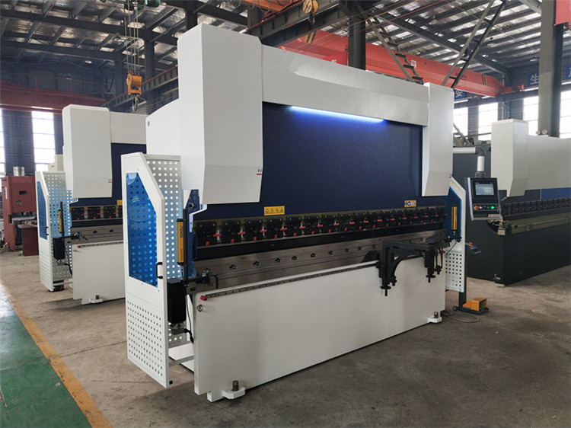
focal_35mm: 30
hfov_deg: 60.0
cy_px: 214
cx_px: 286
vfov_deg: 46.8
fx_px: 495
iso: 120
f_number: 1.8
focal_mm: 3.95
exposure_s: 1/100
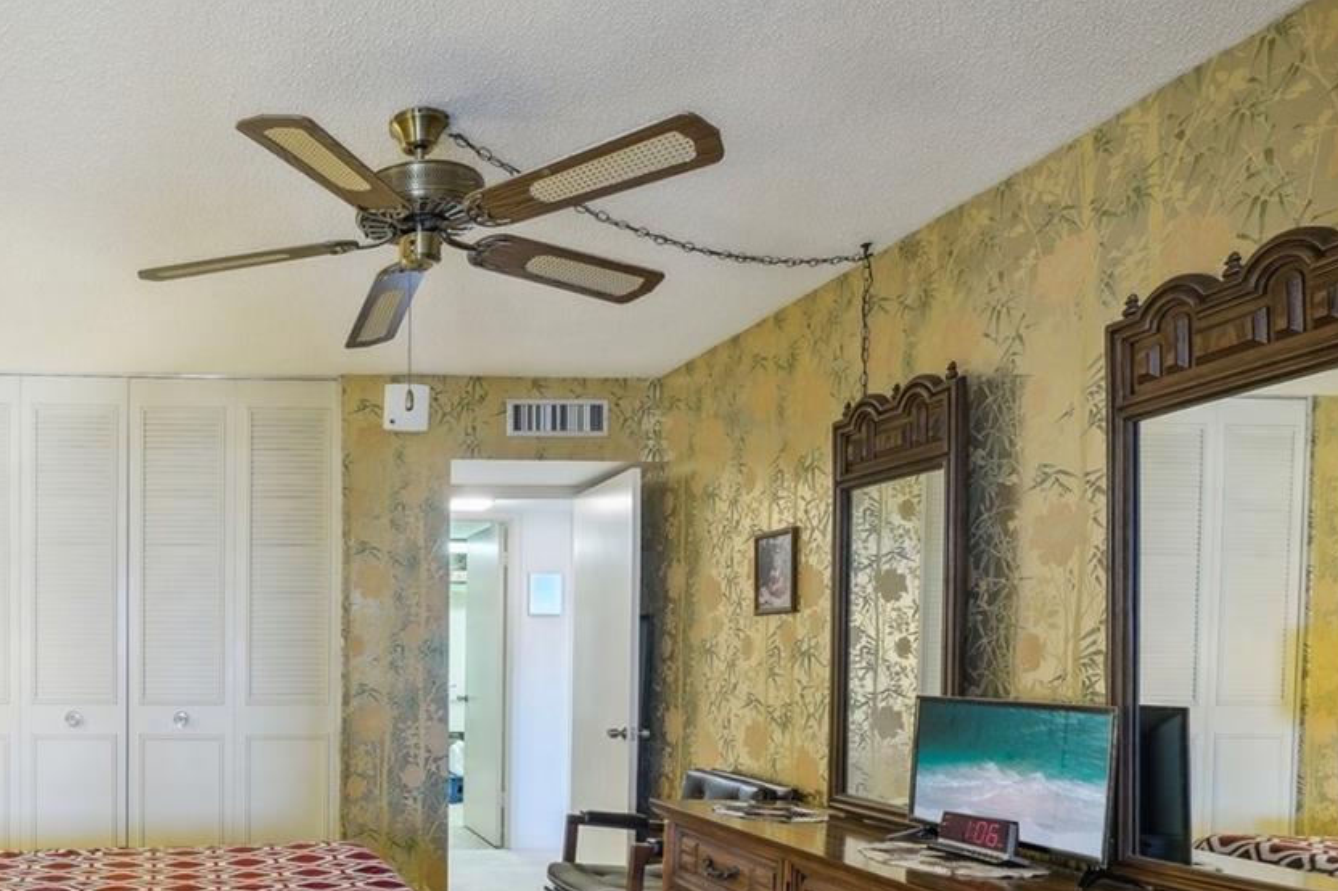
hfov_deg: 64.6
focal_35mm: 25
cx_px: 251
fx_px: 929
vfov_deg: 49.9
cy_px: 624
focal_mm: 13
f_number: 8
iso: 400
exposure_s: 1/3.33
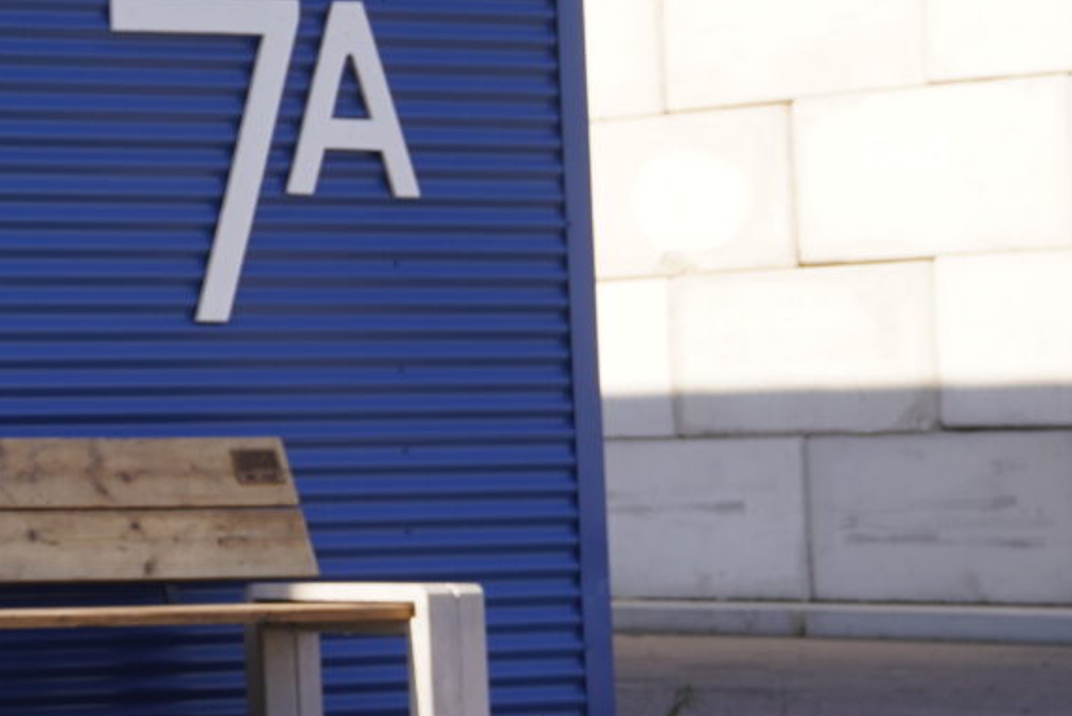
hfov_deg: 11.0
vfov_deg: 8.1
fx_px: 5065
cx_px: -1061
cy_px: 51
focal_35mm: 170
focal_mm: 38
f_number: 5
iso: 100
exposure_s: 1/250
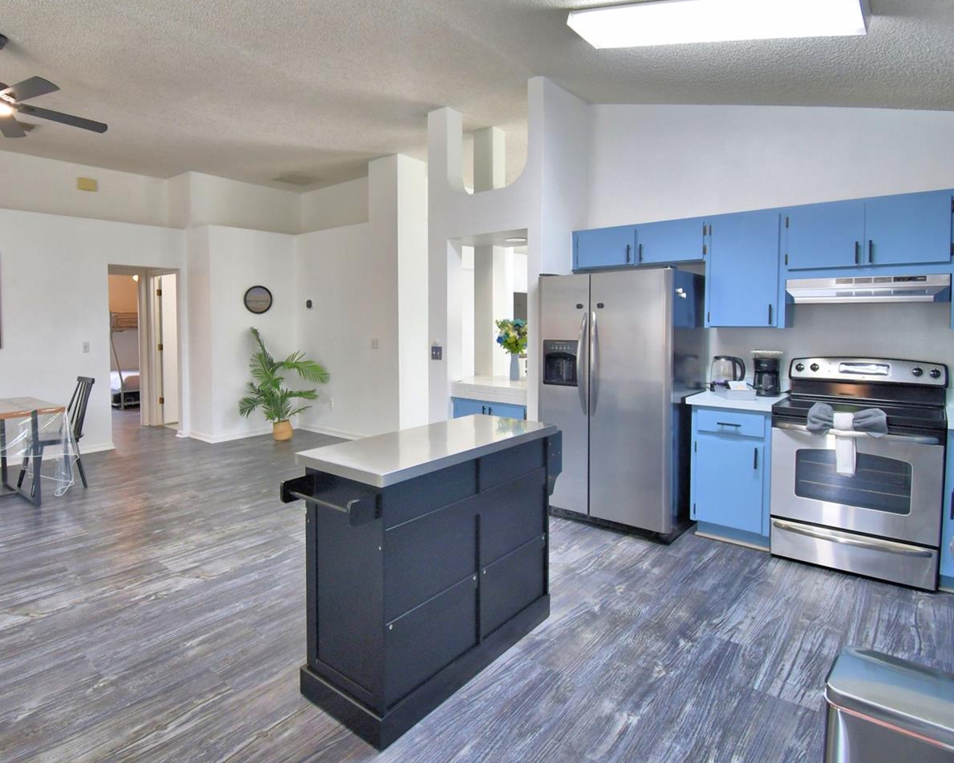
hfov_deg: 82.6
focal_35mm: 19
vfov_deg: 70.7
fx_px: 536
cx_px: 399
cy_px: 342
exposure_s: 1/50
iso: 400
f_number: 4.5
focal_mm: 10
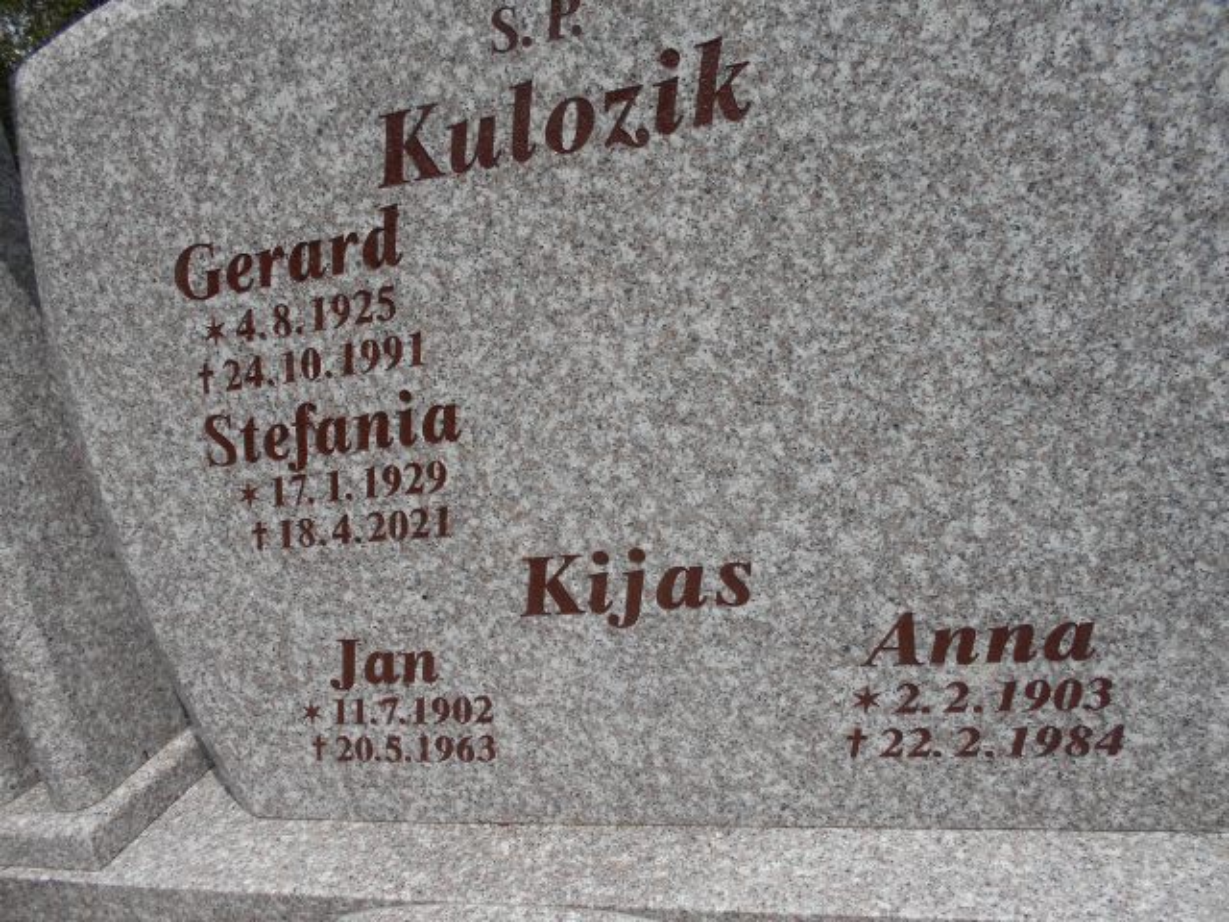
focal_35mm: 26
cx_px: 614
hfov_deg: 67.3
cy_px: 461
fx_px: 923
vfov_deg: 53.1
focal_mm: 4.6
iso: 80
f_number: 3.2
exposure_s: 1/1600
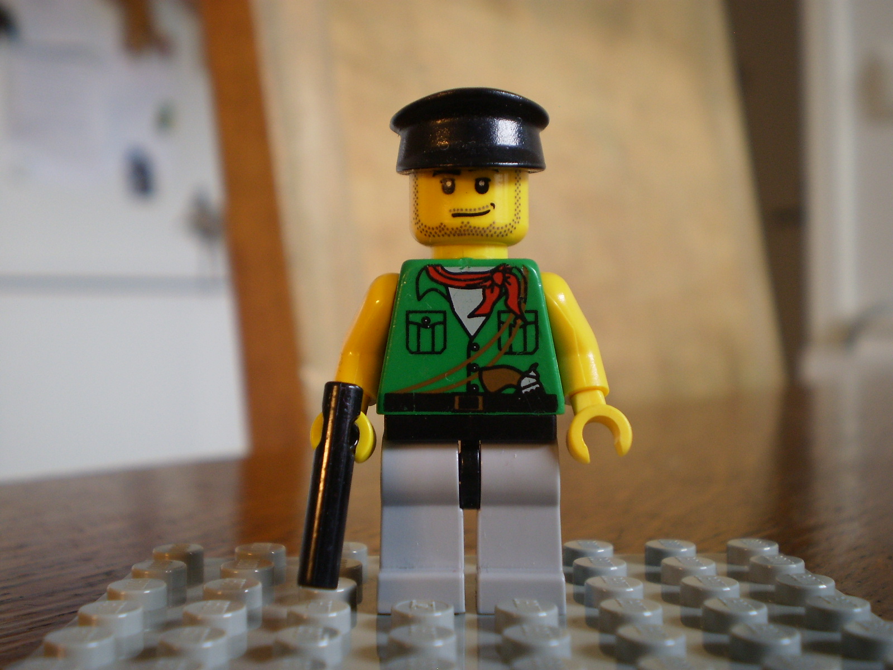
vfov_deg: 34.3
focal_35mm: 42
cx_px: 446
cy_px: 335
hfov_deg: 44.8
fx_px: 1083
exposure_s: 1/8
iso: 125
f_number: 3.5
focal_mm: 7.4
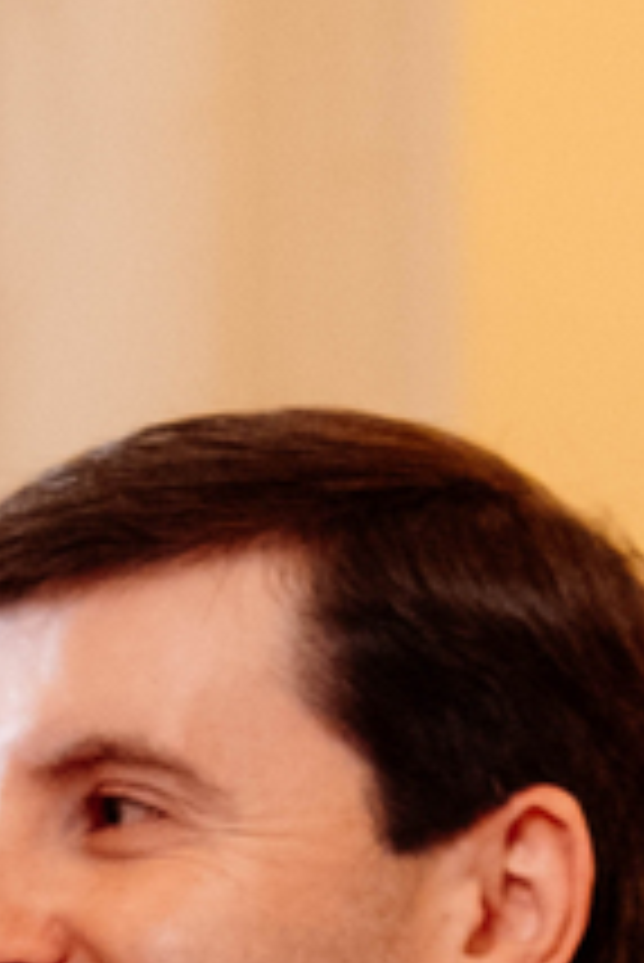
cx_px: 540
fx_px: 11278
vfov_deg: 4.8
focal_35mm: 421
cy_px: 1638
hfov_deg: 3.3
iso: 1000
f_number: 2
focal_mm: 50
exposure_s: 1/100
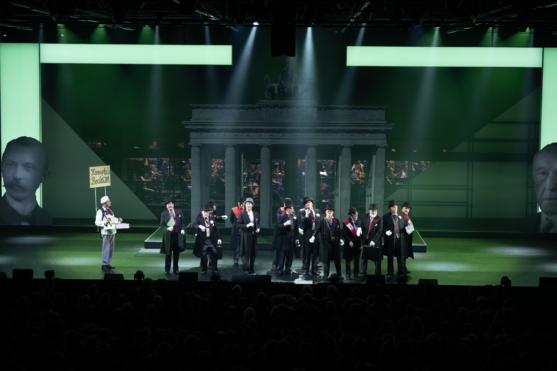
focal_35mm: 70
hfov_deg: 28.8
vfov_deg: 19.5
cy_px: 186
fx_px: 1083
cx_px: 278
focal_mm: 70
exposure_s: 1/200
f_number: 3.2
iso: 800
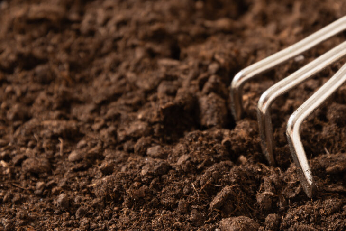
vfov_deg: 8.7
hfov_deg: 13.0
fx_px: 1516
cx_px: 236
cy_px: 85
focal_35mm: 158
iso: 100
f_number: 7.1
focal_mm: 75
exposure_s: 1/160
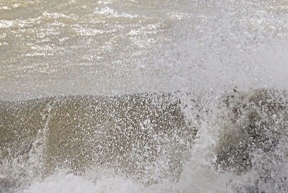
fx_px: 8042
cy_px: -61
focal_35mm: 1004
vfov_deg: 1.4
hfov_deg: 2.1
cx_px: 156
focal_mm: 200
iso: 200
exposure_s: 1/750
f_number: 10
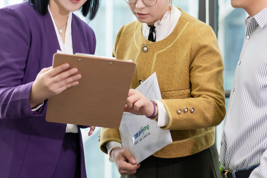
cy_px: 29
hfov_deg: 21.9
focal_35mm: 93
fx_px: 690
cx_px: 148
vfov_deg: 14.6
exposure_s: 1/100
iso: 250
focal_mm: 55
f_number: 2
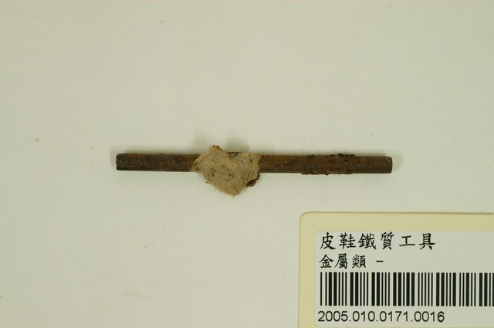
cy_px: 164
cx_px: 247
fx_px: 1233
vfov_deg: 15.1
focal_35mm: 90
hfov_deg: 22.6
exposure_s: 1/30
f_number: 8
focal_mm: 60
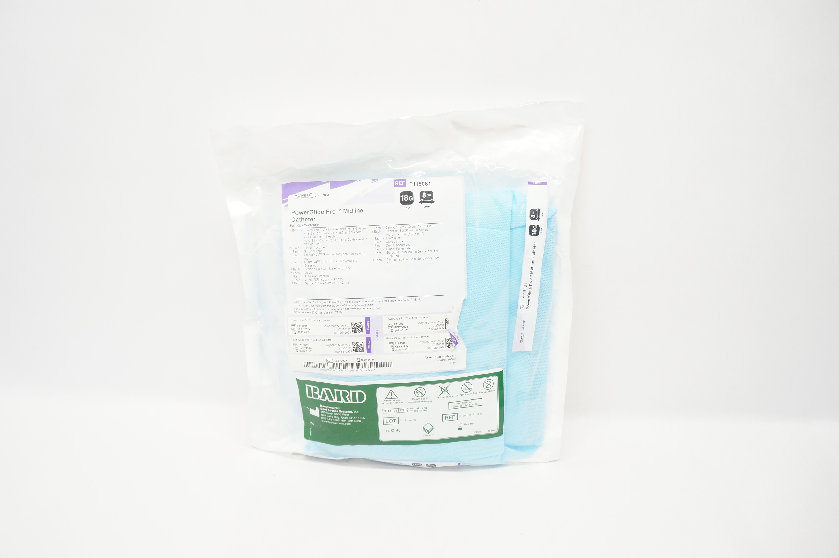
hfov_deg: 67.4
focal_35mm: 27
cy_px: 279
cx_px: 420
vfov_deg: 47.8
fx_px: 629
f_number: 5.6
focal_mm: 18
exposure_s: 1/80
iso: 800
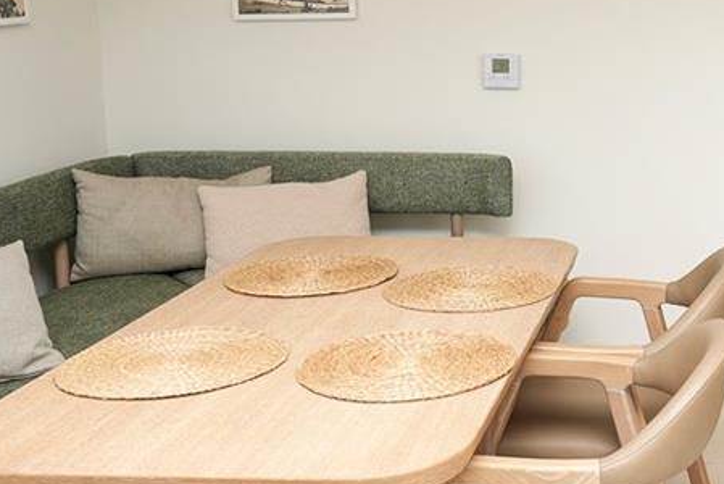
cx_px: 732
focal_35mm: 57
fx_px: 1147
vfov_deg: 23.6
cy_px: 140
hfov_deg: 32.1
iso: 80
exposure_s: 1/125
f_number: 4
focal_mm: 16
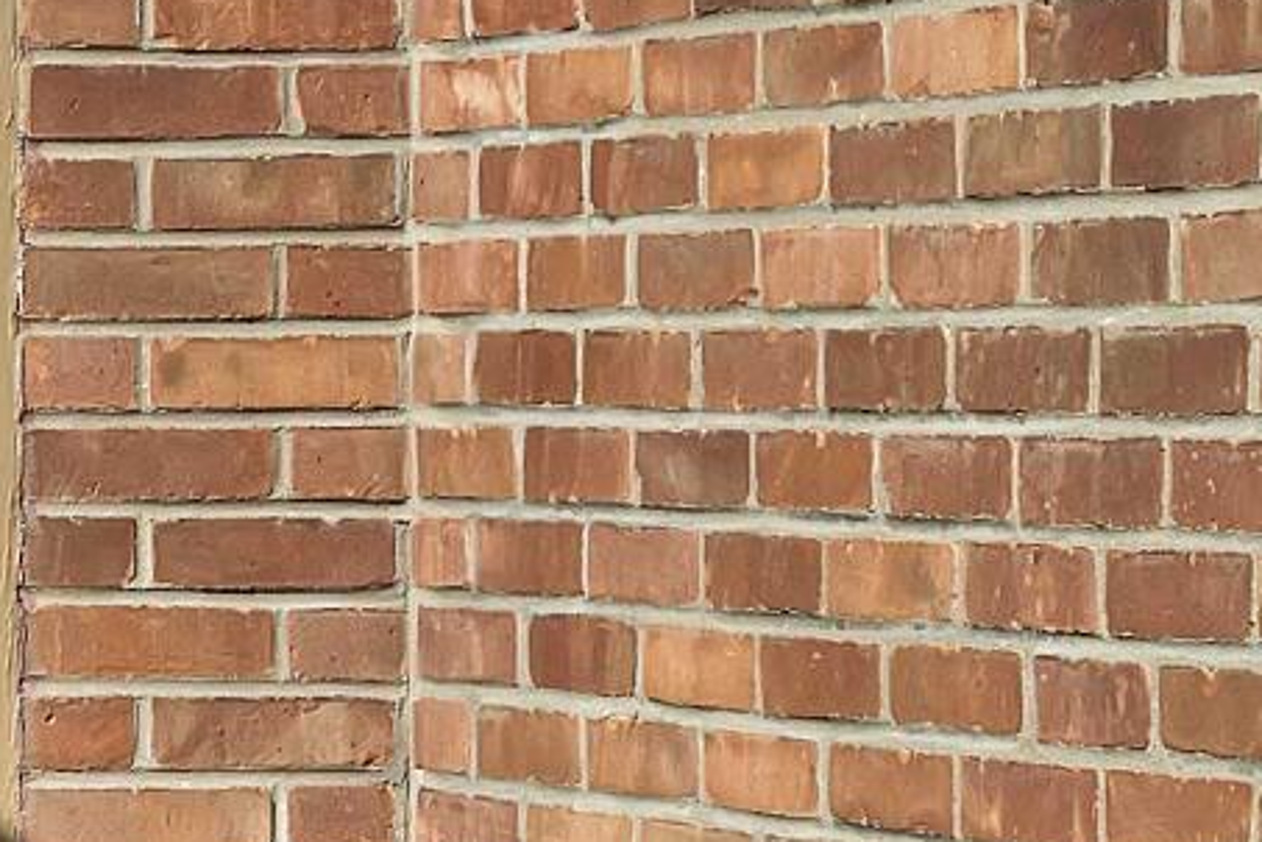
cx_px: -20
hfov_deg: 8.8
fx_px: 8132
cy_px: 675
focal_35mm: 232
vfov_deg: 5.9
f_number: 9
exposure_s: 1/125
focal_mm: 35
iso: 640
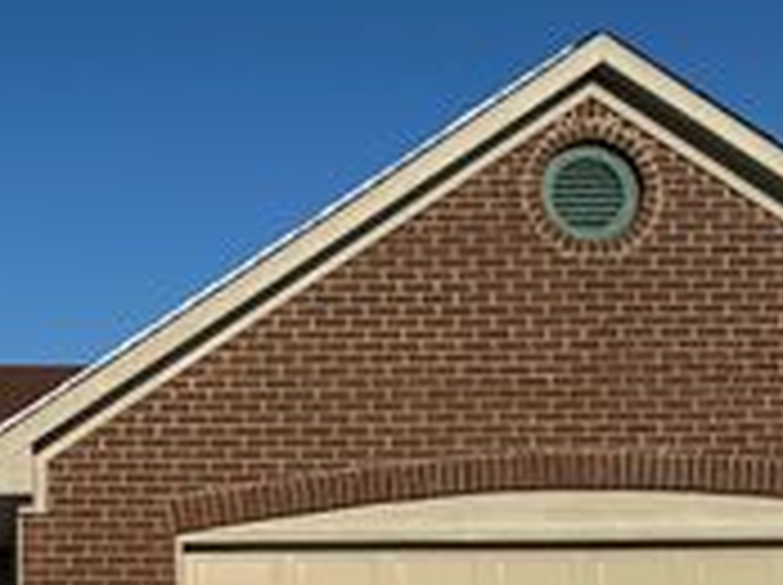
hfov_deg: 27.2
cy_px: 506
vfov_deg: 20.9
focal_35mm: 69
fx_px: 1559
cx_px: 86
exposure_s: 1/9009
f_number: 1.78
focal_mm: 6.76
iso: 80
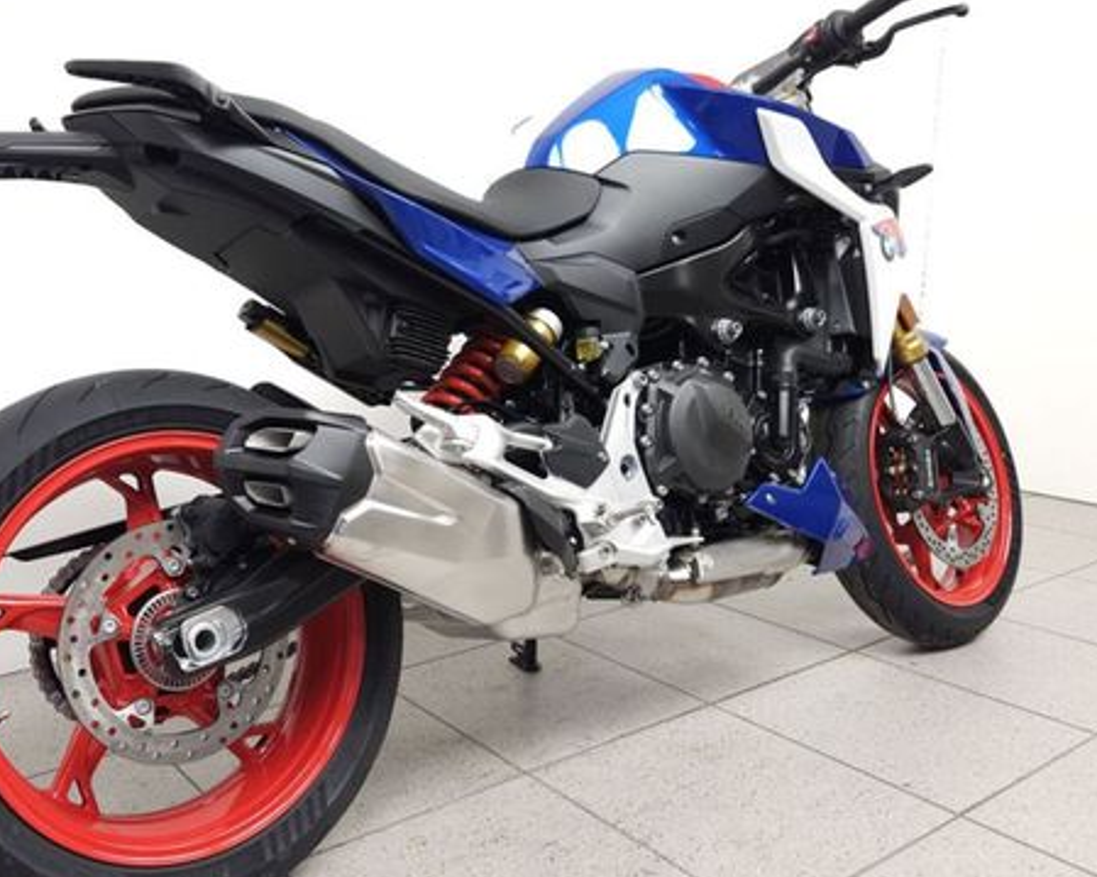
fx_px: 1039
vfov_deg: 45.7
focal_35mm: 32
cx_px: 406
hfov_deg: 55.0
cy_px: 408
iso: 125
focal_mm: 5.4
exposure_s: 1/50
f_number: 1.8
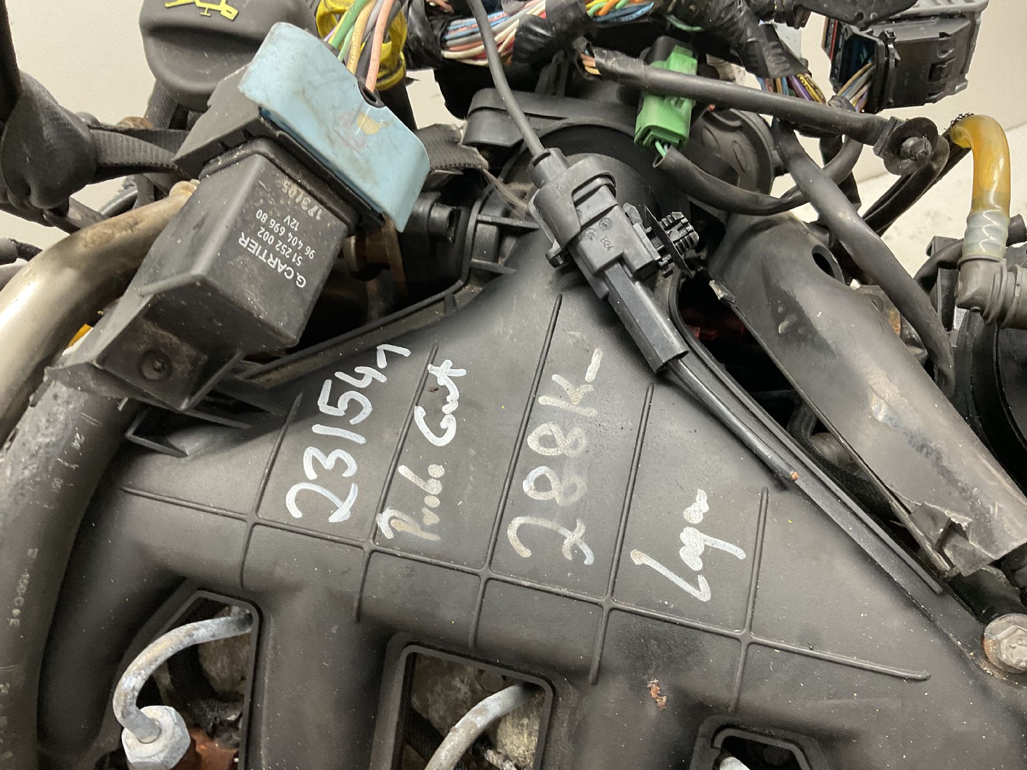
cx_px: 514
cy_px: 385
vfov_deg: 48.2
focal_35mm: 29
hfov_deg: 61.7
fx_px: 860
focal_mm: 3
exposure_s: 1/50
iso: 80
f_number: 1.8
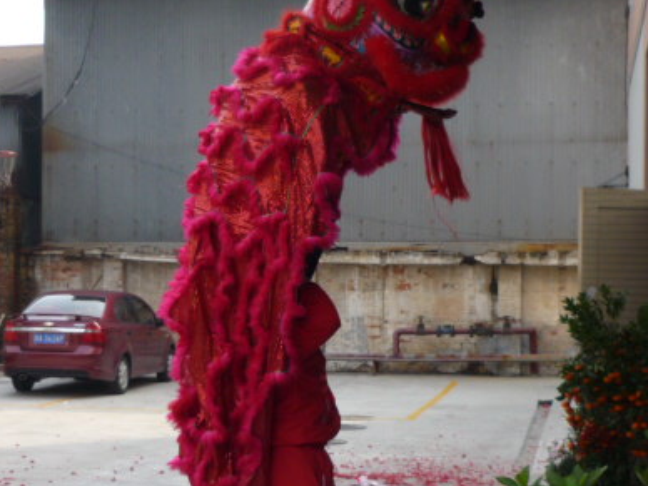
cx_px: 287
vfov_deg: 20.6
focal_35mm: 71
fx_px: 1329
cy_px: 332
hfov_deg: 27.4
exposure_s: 1/320
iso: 100
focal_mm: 5.5
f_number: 2.8
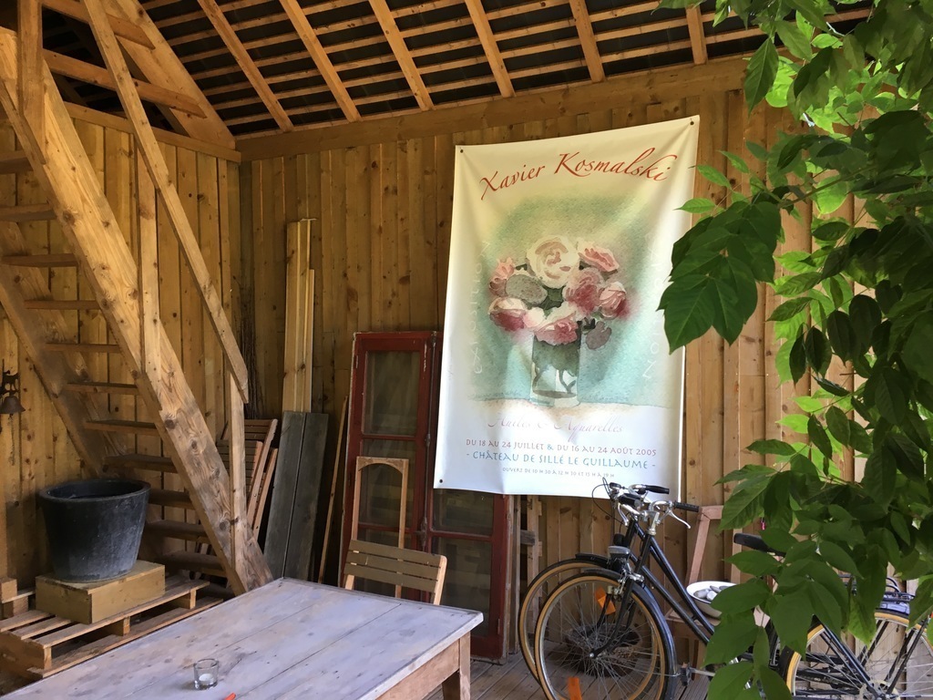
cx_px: 466
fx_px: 782
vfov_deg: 48.2
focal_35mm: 29
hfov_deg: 61.7
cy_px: 350
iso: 32
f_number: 2.2
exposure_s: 1/33
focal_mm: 4.15
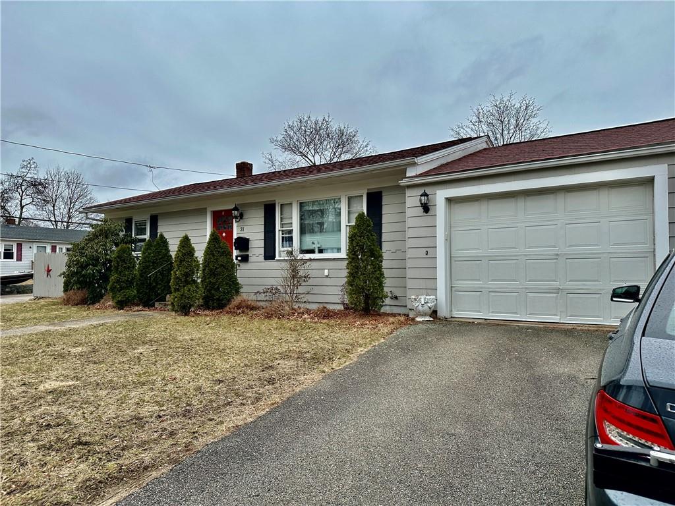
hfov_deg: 71.6
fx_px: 468
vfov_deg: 56.8
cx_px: 338
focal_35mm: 24
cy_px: 253
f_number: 1.78
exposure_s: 1/2410
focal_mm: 6.86
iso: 80
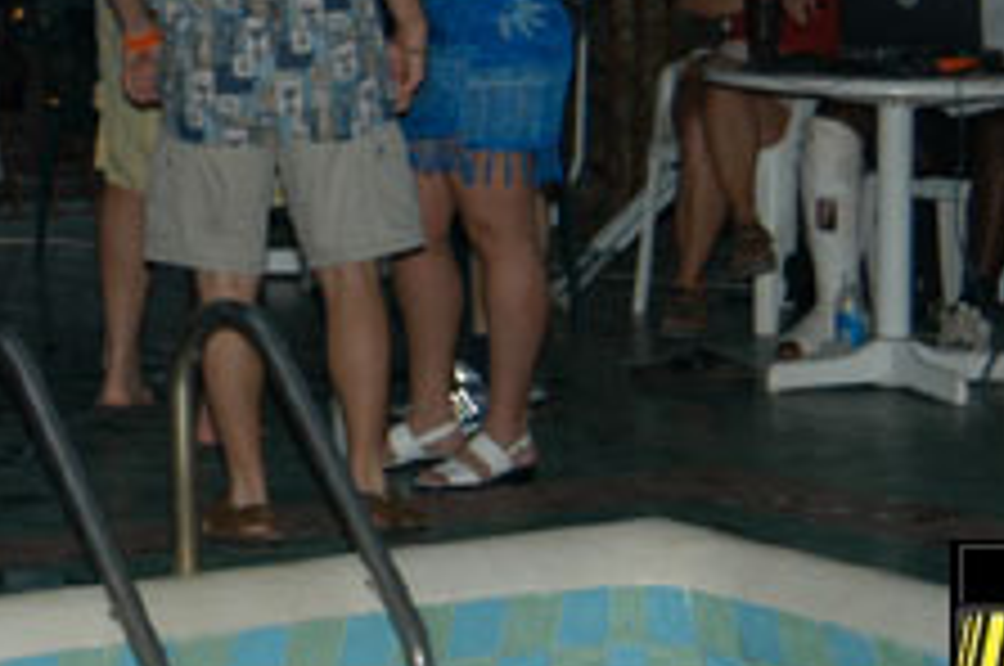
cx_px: -38
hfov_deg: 11.2
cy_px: -202
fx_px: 5068
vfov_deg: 7.4
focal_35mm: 182
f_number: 5
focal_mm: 40
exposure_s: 1/60
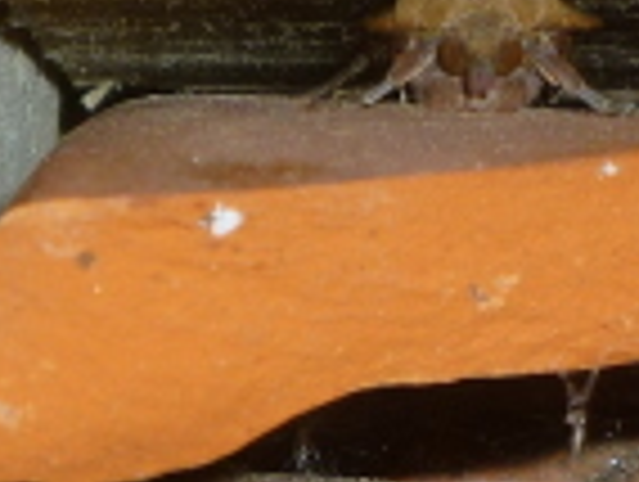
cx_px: 558
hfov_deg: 6.6
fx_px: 5547
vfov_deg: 5.0
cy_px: 324
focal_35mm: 300
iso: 100
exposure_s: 1/40
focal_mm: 10
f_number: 5.2
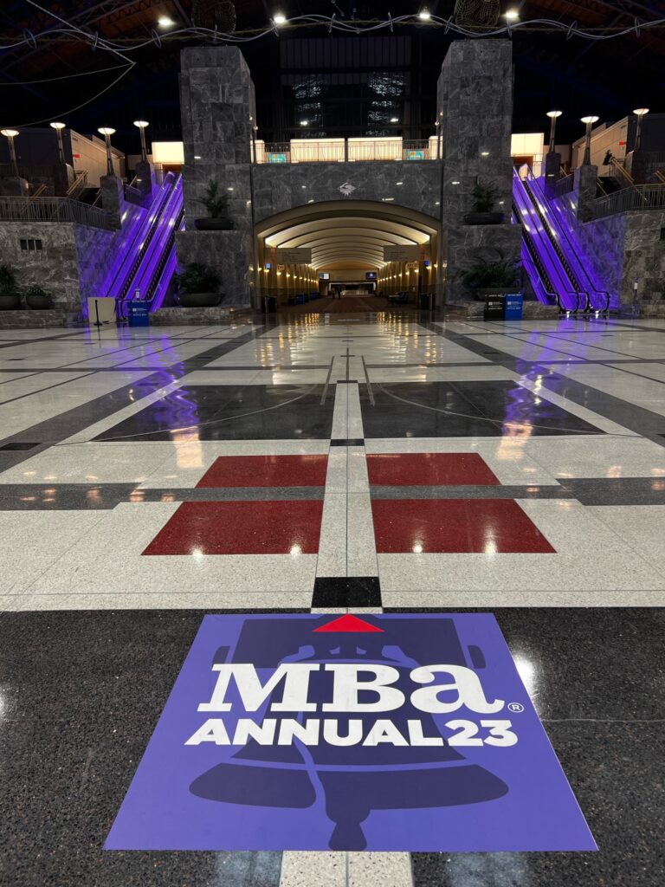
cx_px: 332
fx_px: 666
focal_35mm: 26
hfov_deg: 53.1
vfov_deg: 67.3
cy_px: 444
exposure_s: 1/60
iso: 64
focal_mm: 5.7
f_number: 1.5
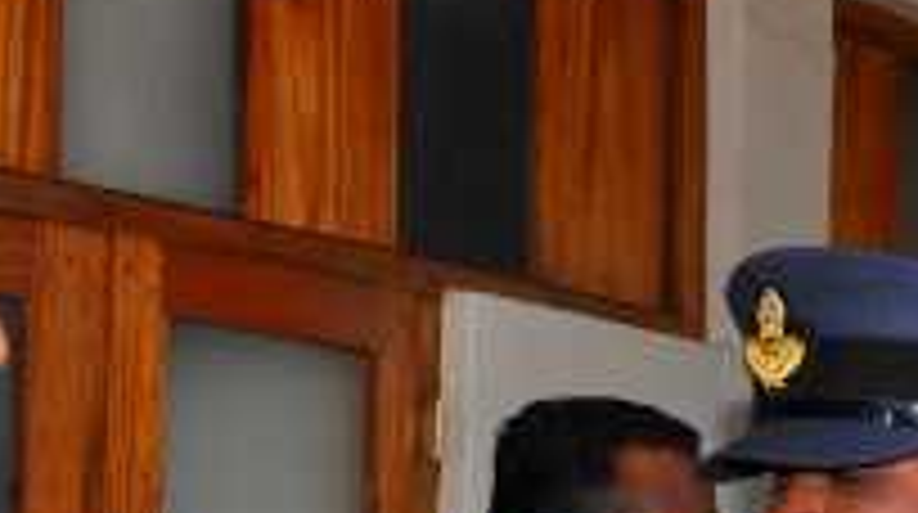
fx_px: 2698
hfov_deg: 19.1
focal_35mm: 111
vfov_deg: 10.6
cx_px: 194
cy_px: 684
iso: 200
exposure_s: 1/160
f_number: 10
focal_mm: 24
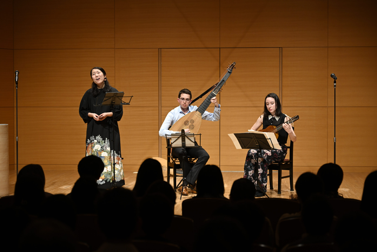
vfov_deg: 19.5
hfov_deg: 28.8
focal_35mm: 70
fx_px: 733
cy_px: 126
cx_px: 188
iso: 720
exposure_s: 1/125
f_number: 2.8
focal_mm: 70
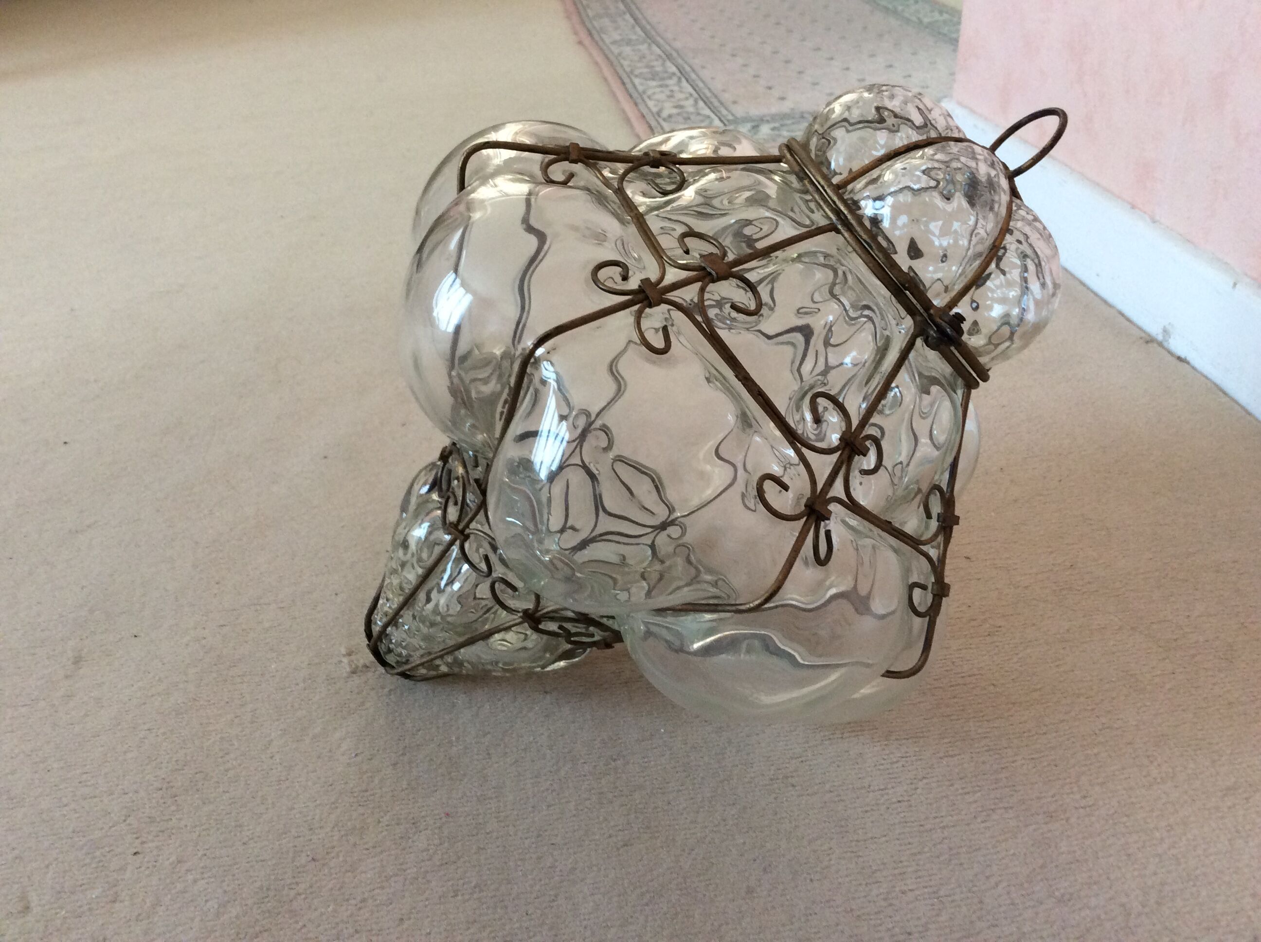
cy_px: 471
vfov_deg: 44.1
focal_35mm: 32
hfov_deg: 56.9
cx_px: 630
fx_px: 1164
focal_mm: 3.3
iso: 125
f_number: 2.4
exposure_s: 1/25
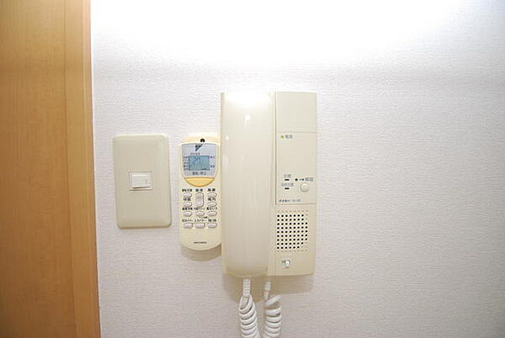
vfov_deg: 77.5
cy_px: 169
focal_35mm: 15
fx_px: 211
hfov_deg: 100.3
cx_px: 252
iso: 200
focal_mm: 10
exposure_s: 1/60
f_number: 4
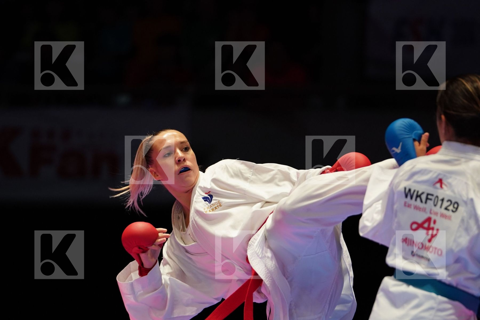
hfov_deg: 7.5
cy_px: 160
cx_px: 240
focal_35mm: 273
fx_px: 3640
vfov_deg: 5.0
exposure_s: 1/1000
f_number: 2.8
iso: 1600
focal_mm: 182
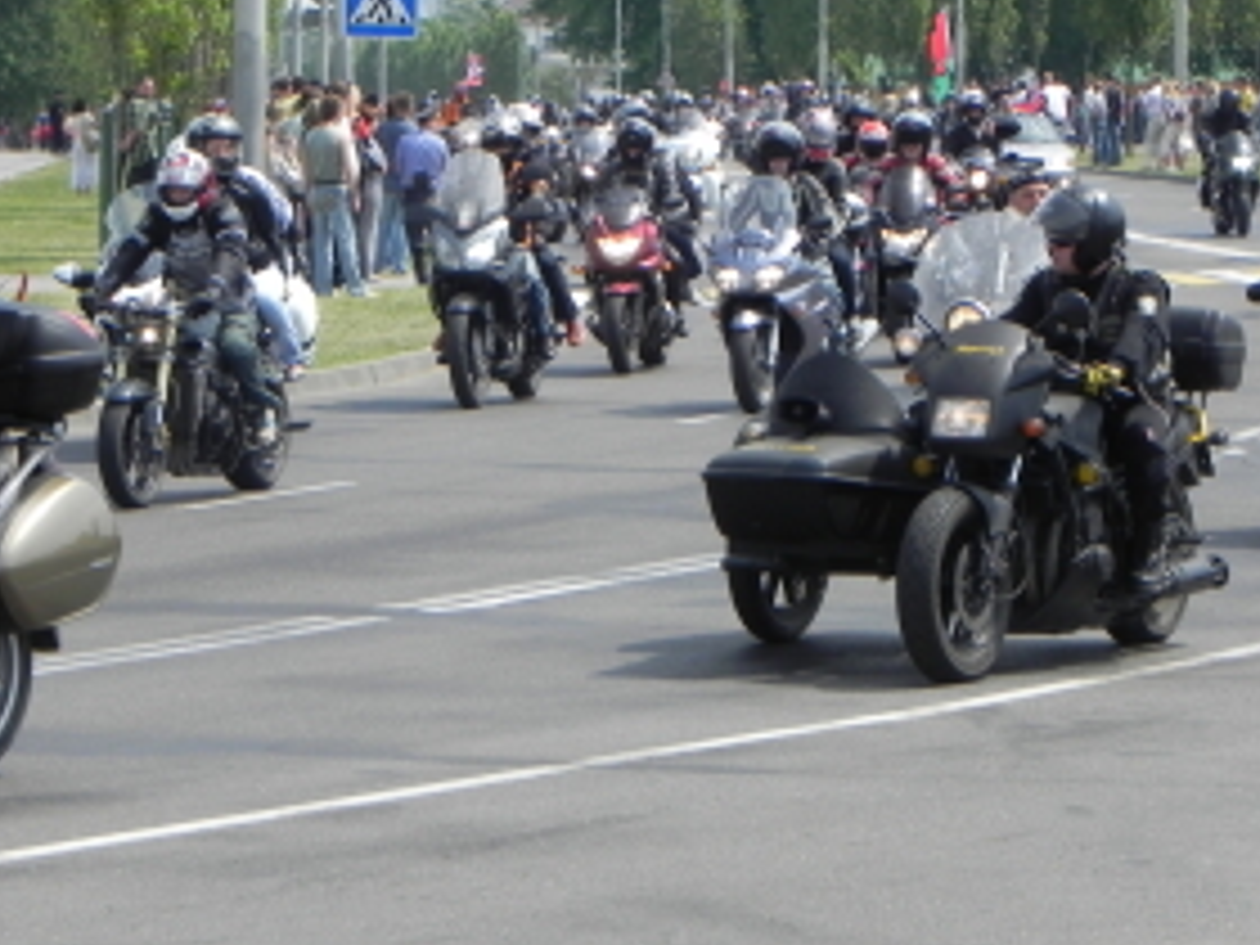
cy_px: 284
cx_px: 675
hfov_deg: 10.7
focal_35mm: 184
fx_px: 6697
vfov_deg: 8.1
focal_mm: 23
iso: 160
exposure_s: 1/347
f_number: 7.1
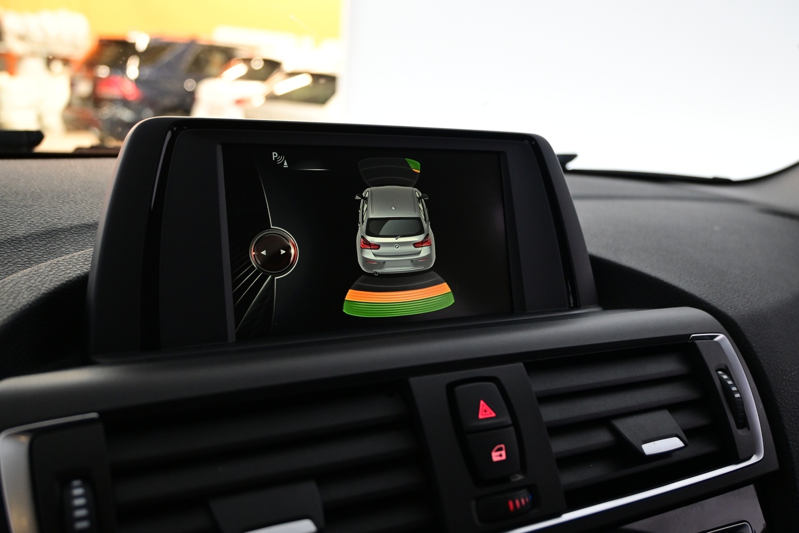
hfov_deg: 55.1
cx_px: 400
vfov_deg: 38.4
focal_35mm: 34
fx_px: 766
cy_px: 266
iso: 1400
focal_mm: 23
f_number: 4.2
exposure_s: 1/40
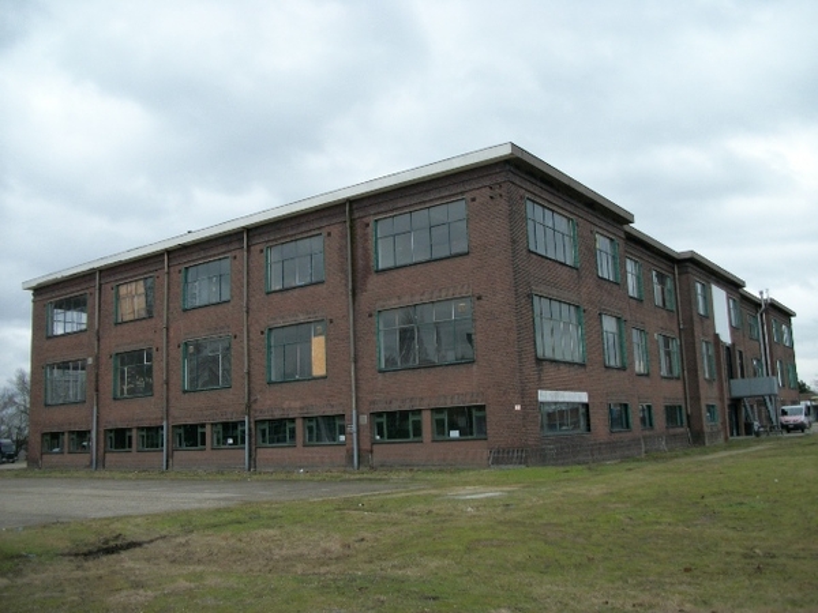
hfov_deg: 56.8
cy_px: 306
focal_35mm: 32
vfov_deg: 44.2
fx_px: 756
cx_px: 409
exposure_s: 1/50
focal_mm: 5.7
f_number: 2.9
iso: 80
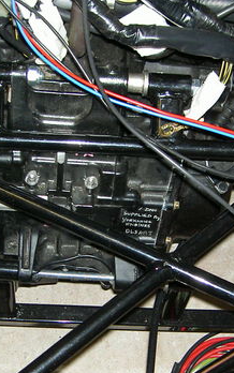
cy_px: 255
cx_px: 109
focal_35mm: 76
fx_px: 774
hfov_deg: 17.2
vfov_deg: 26.9
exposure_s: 1/59.5
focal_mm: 8
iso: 100
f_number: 2.8
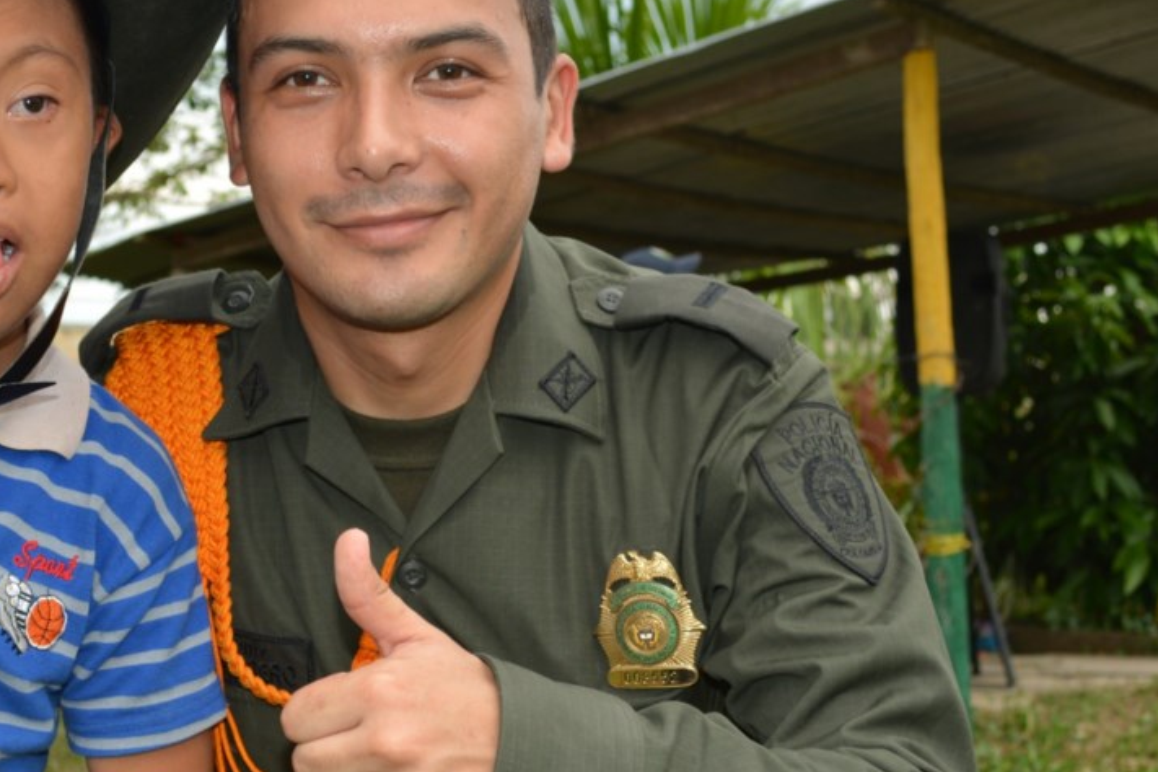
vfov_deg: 23.8
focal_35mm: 57
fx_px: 1833
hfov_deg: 34.5
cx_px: 321
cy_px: 443
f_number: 3.5
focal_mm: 18
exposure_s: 1/200
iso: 160
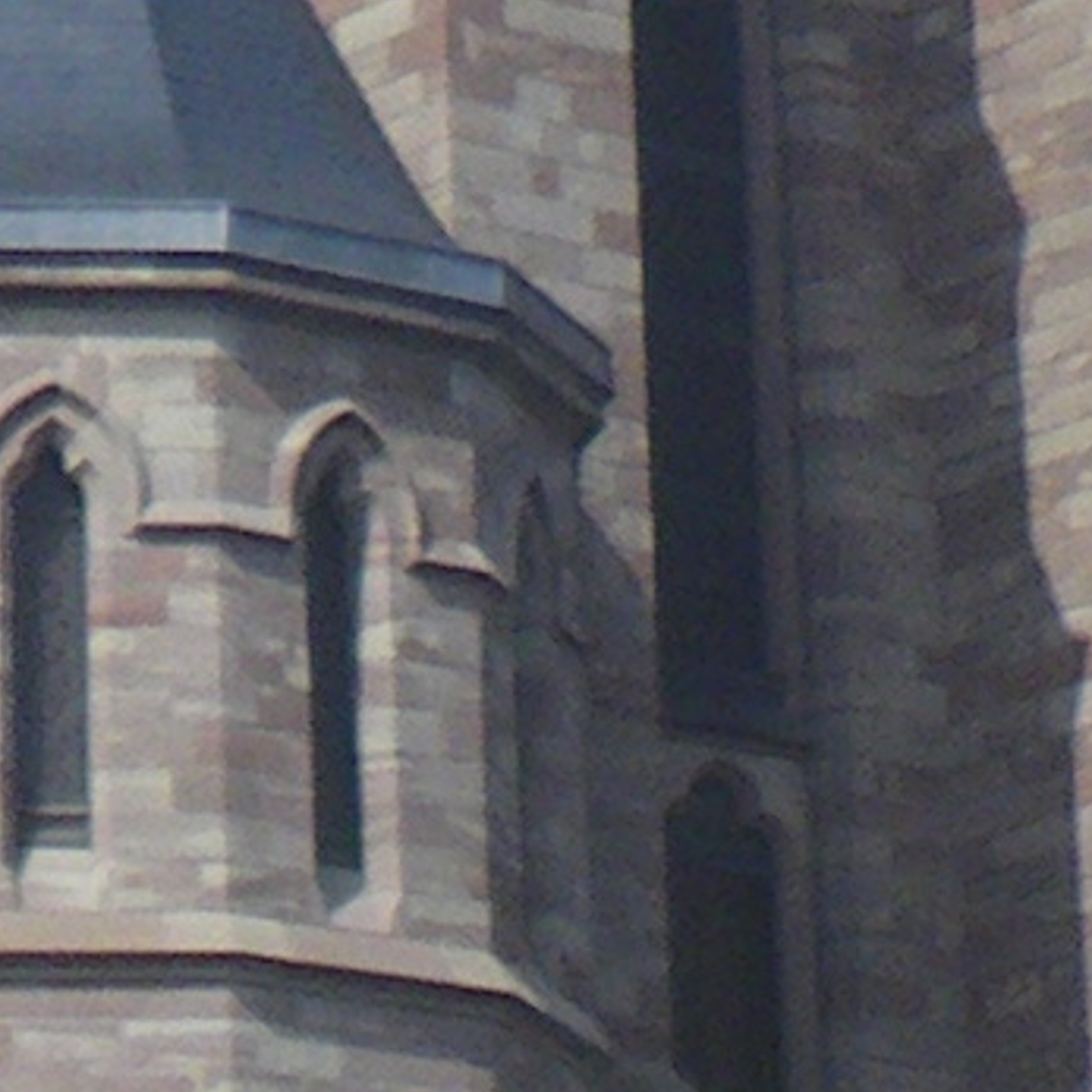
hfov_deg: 6.7
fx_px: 9279
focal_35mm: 260
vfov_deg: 6.3
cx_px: 126
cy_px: -1847
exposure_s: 1/400
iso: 50
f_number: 4.2
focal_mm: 5
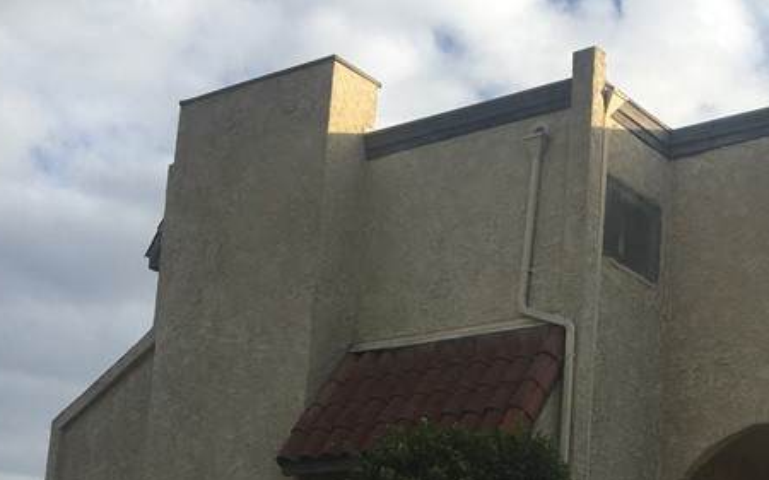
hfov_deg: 28.5
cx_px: 660
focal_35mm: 70
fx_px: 1467
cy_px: 518
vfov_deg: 18.0
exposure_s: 1/1148
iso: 25
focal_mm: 4.15
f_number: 2.2
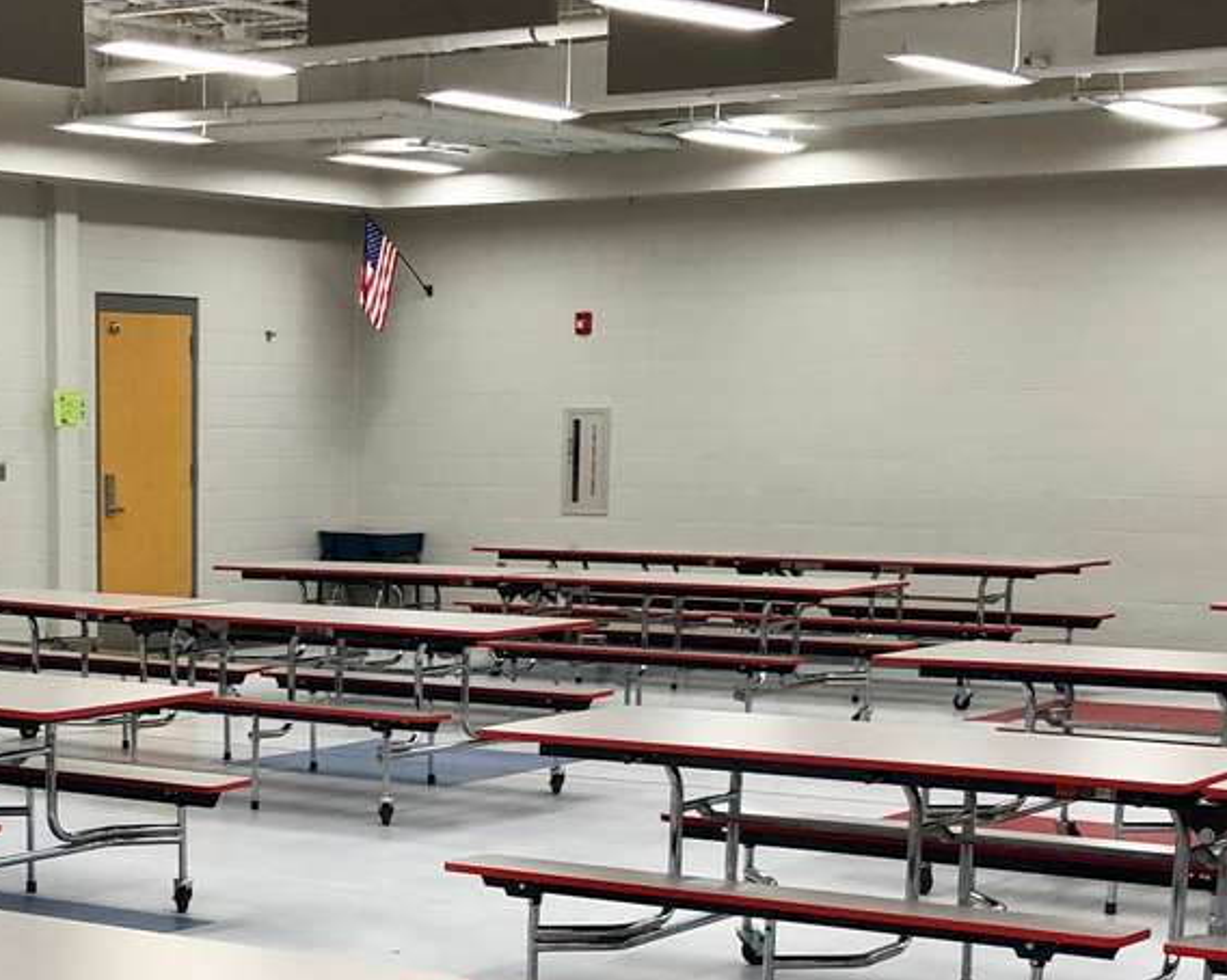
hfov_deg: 24.3
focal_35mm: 77
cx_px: 227
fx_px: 2795
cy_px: 913
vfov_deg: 19.5
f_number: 1.8
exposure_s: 1/40
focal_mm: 4
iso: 25
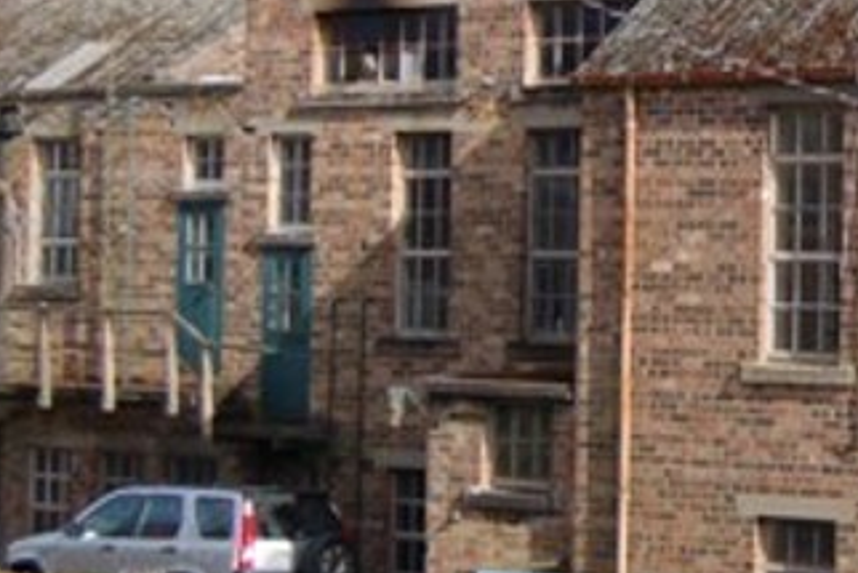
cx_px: 1023
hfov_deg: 17.8
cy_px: 85
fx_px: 2613
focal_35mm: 110
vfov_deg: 12.4
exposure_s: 1/1000
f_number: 3.8
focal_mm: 23
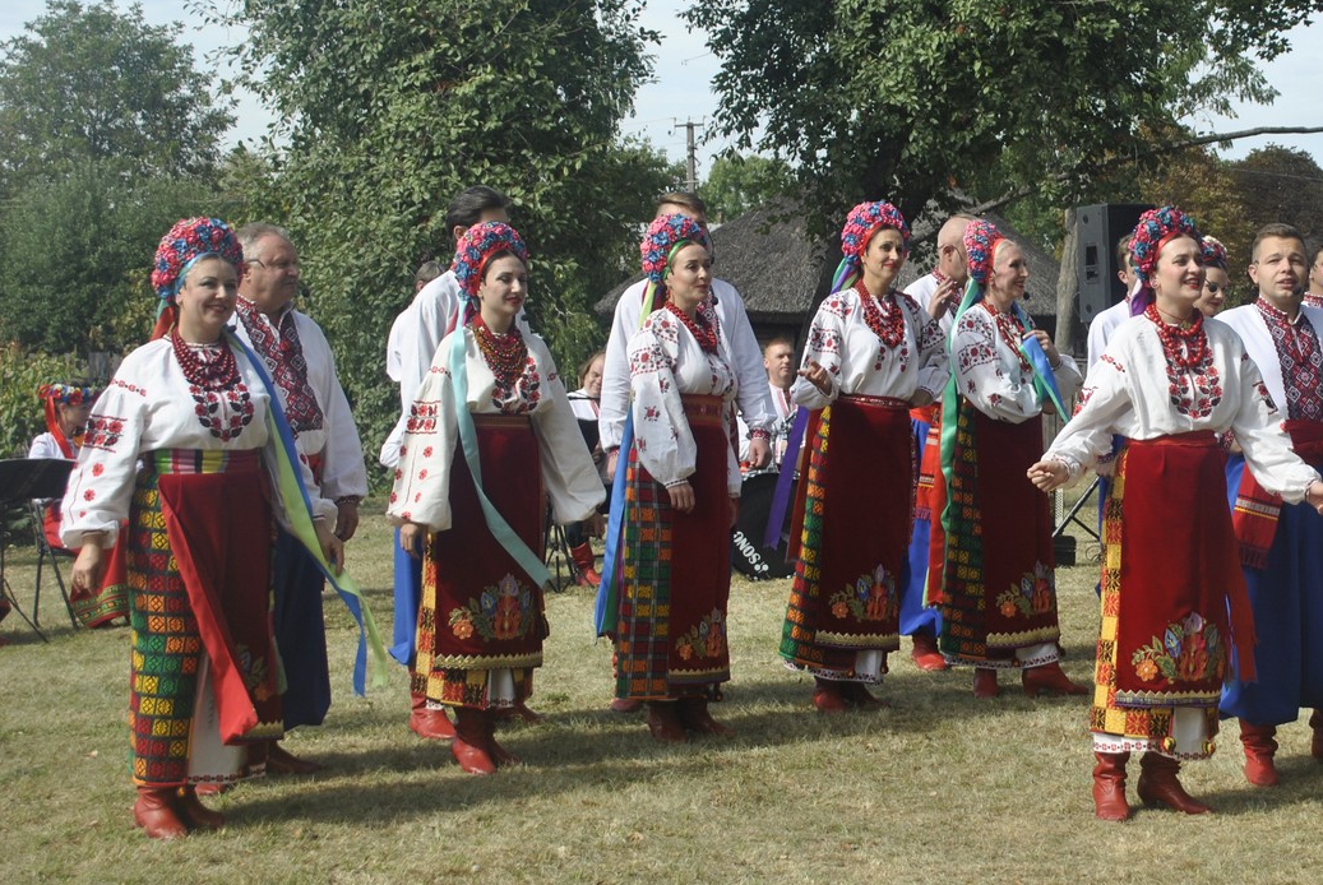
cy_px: 227
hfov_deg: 28.3
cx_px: 1023
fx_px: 2575
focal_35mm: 70
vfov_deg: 19.4
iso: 100
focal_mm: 30
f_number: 8
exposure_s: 1/250
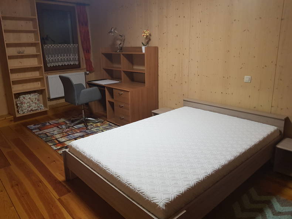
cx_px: 146
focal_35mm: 26
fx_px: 219
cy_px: 110
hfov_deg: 67.3
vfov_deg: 53.1
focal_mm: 4.2
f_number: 1.7
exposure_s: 1/33
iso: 200
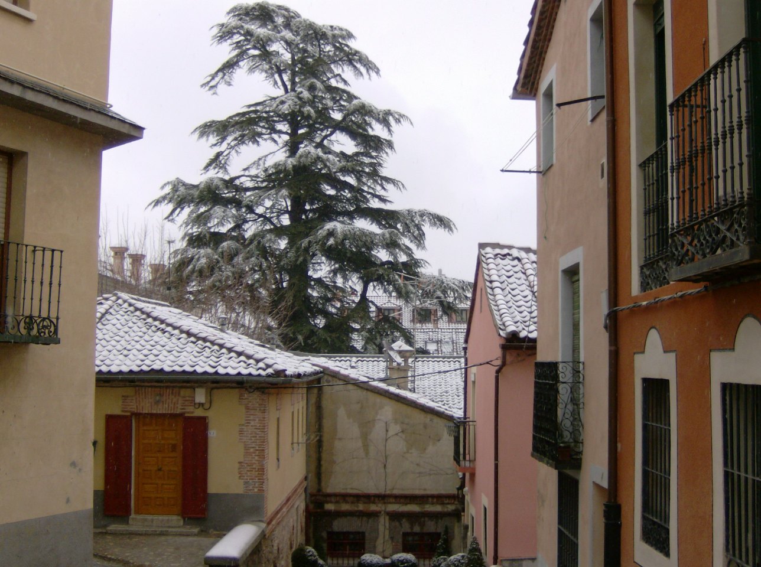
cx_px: 380
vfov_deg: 31.4
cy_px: 284
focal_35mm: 46
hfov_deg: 41.3
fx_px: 1009
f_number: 3.1
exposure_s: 1/410
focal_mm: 7.7
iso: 100
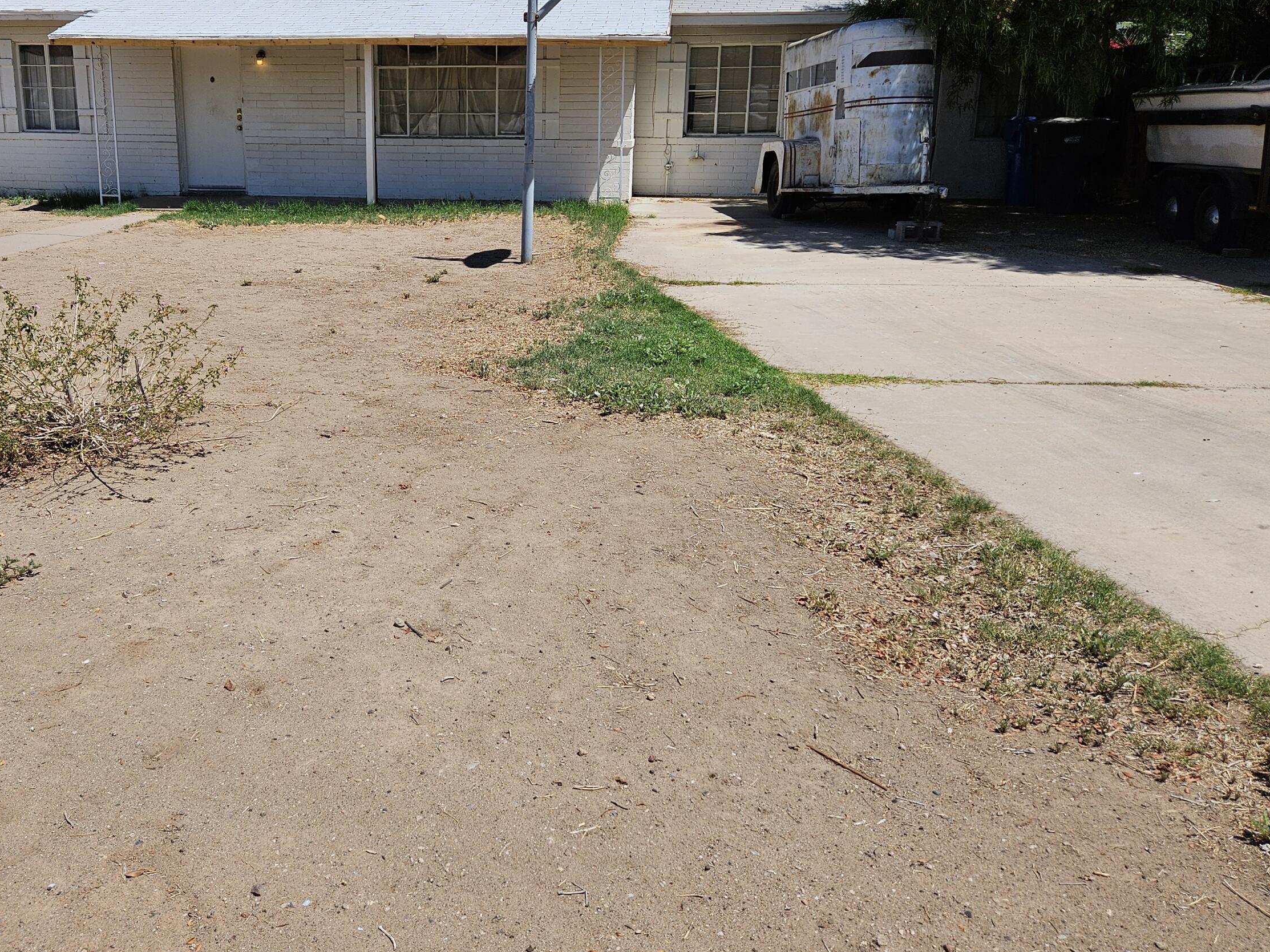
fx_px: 1137
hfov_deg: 57.7
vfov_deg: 45.1
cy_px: 357
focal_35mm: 31
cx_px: 479
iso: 25
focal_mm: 5.4
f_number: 1.8
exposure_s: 1/3194
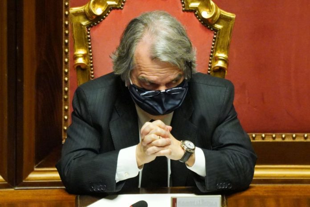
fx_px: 4265
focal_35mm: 495
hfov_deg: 4.2
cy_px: 104
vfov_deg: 2.8
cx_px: 155
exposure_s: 1/160
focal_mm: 330
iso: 12800
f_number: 5.6
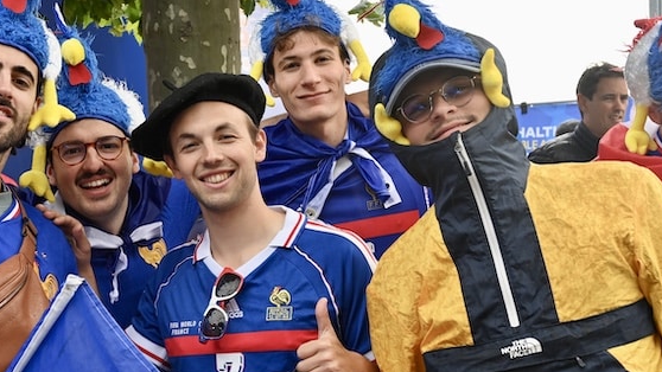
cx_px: 200
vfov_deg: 16.5
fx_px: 1282
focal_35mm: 73
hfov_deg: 28.7
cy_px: 233
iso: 250
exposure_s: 1/125
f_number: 5.6
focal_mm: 38
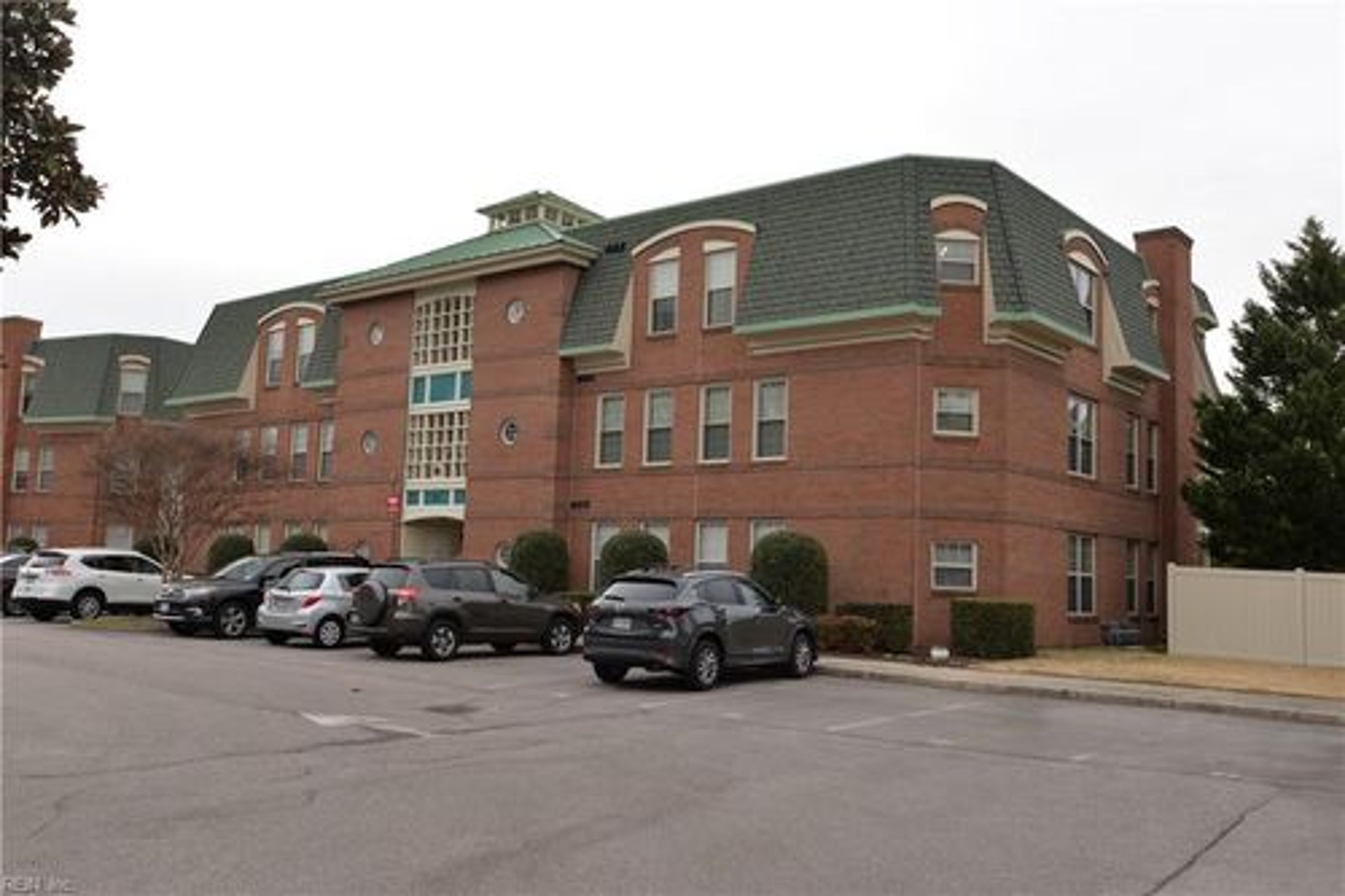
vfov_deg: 41.1
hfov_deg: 58.7
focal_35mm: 32
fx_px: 1195
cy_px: 448
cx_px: 672
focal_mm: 32
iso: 125
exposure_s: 1/125
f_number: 5.6
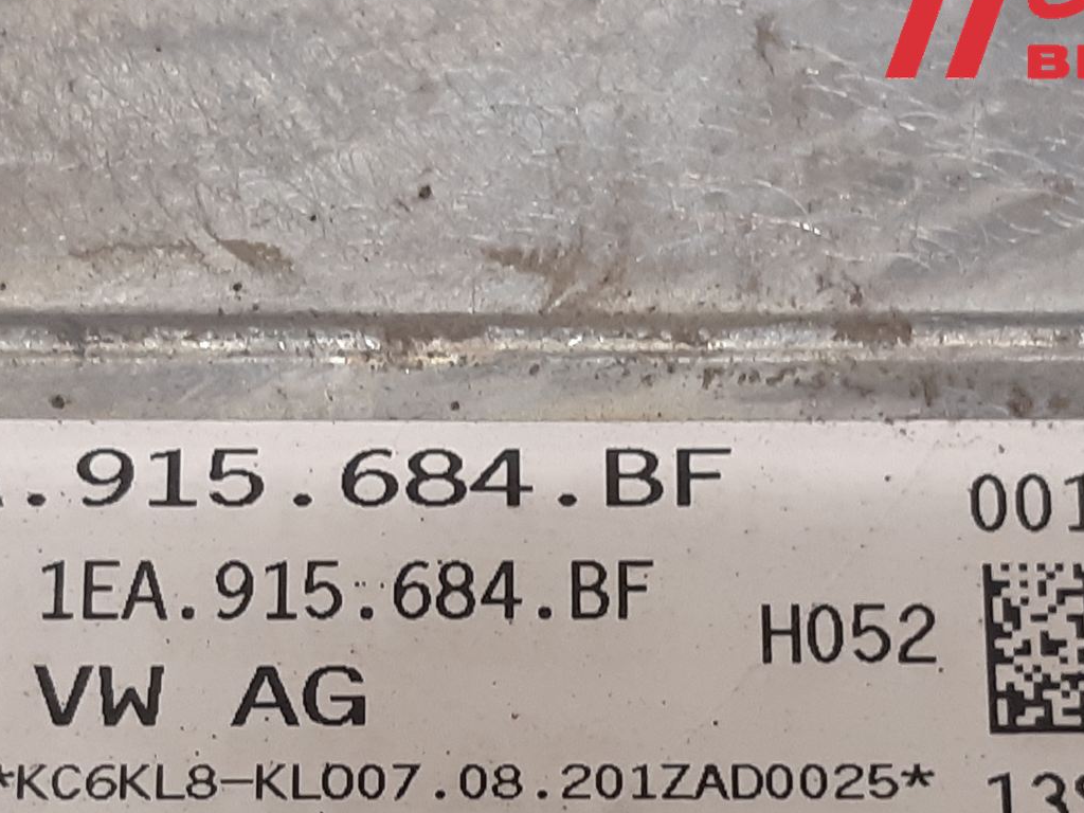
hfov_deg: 36.7
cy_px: 712
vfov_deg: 27.2
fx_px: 1628
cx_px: 451
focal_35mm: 52
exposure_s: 1/50
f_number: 1.7
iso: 125
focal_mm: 3.93
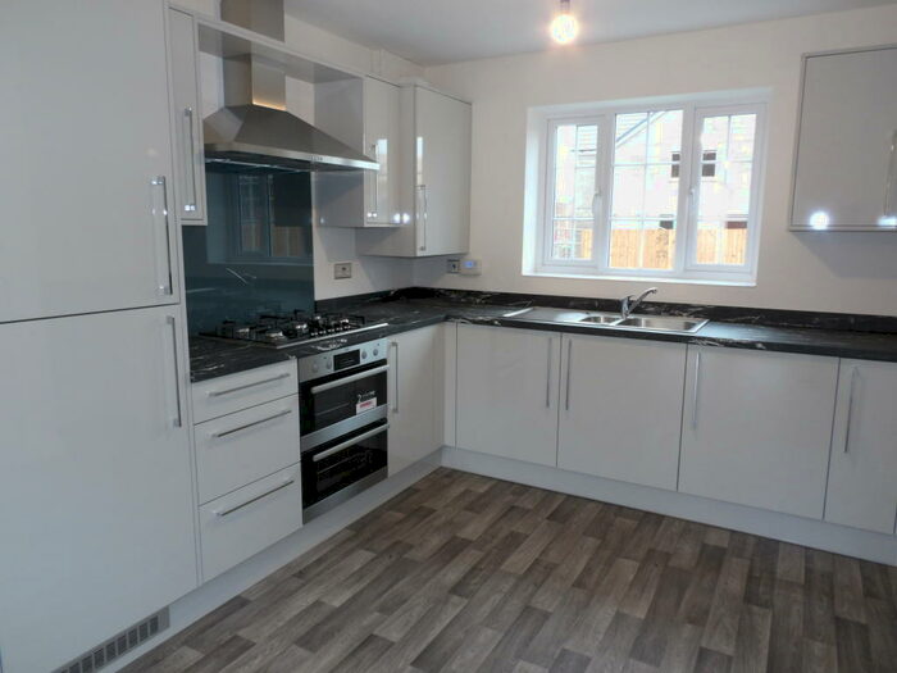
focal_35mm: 24
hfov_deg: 71.6
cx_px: 448
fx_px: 622
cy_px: 336
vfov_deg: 56.8
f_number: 4.1
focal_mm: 4.3
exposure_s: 1/15
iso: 200
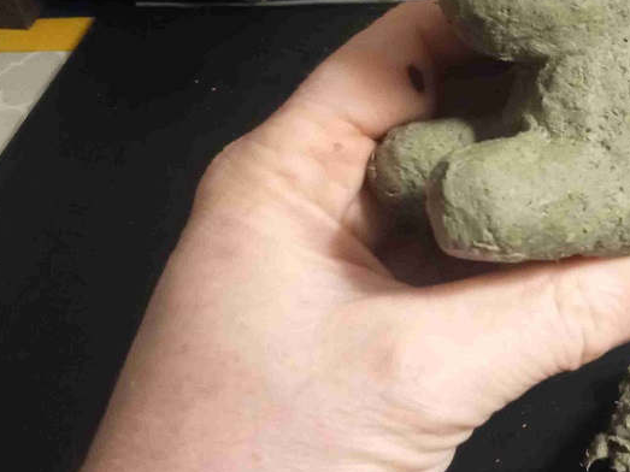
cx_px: 512
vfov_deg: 23.5
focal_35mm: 62
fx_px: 1128
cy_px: 143
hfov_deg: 30.4
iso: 1533
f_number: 2.2
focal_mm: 3.79
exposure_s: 1/16.7
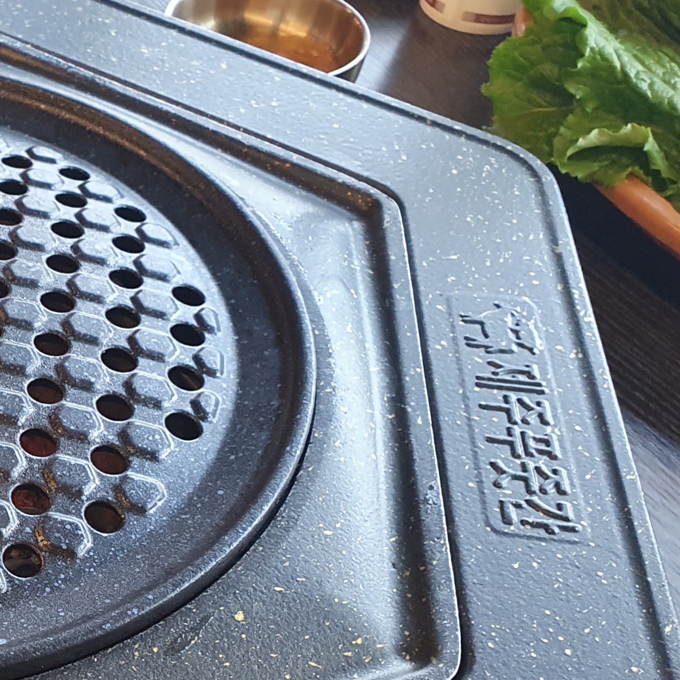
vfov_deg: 26.5
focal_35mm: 64
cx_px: -209
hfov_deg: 23.7
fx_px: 1422
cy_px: 524
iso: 320
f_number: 2.4
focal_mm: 4.32
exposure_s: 1/40
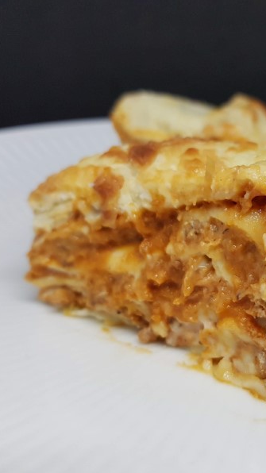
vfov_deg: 52.8
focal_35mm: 38
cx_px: 249
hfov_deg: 29.6
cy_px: 236
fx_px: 477
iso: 80
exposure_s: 1/50
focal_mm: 4.2
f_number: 1.7
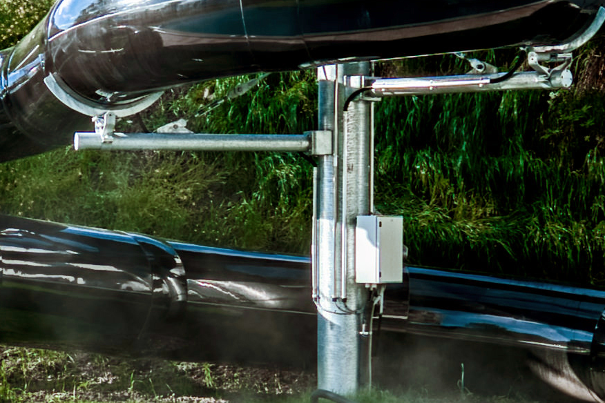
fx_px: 2285
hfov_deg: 14.1
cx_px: -292
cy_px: 47
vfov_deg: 10.0
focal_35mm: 136
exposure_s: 1/160
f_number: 8
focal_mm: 17
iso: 100
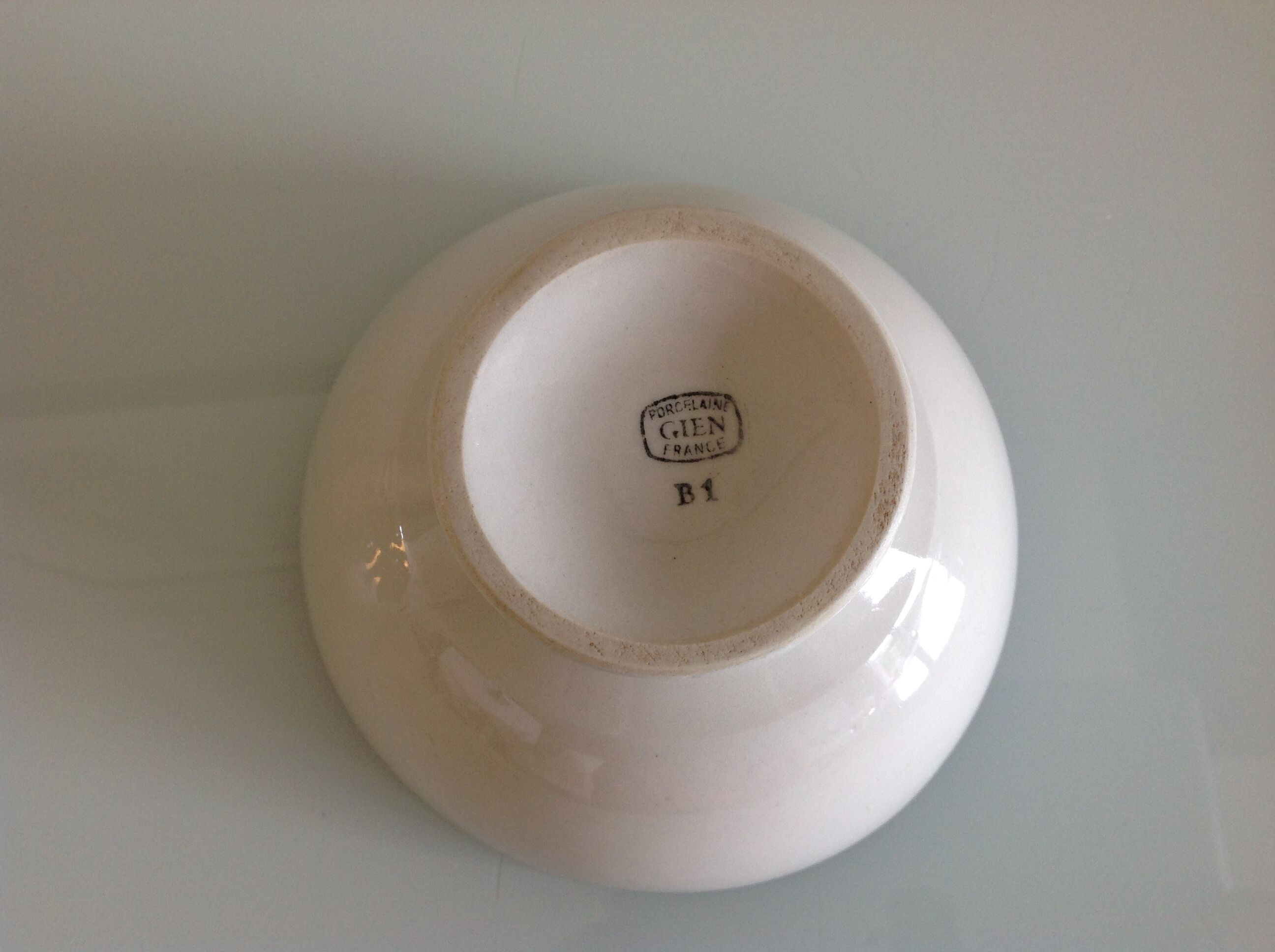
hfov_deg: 52.7
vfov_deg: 40.6
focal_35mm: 35
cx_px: 638
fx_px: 1287
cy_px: 476
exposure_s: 1/30
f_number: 2.4
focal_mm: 4.28
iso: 64
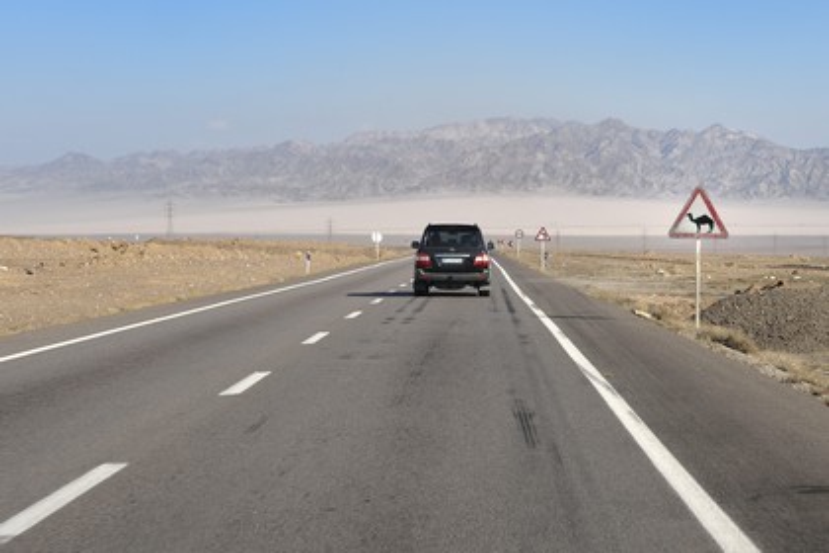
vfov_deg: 19.5
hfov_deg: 28.8
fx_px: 1612
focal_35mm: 70
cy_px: 276
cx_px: 414
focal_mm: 70
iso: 200
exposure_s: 1/320
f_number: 11
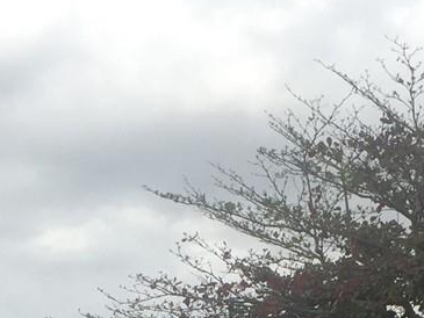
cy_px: 665
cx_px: 285
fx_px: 1556
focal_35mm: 127
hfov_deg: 15.5
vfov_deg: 10.6
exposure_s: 1/1464
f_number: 2.2
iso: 32
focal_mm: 4.15
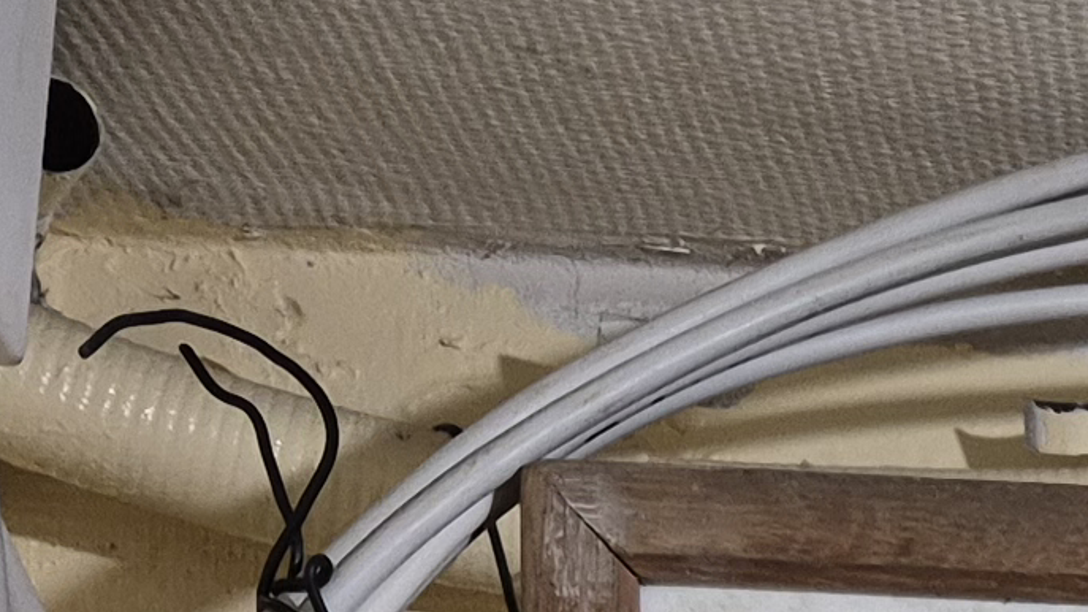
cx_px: 1839
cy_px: 1516
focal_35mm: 146
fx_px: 4211
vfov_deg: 7.7
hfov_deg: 13.5
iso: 200
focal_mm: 5.4
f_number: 1.8
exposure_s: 1/50
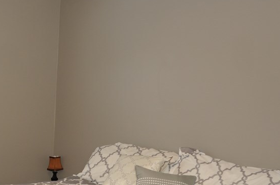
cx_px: 51
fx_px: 551
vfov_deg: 19.1
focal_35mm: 71
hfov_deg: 27.8
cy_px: 119
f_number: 2.8
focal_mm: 24
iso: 250
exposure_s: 1/60
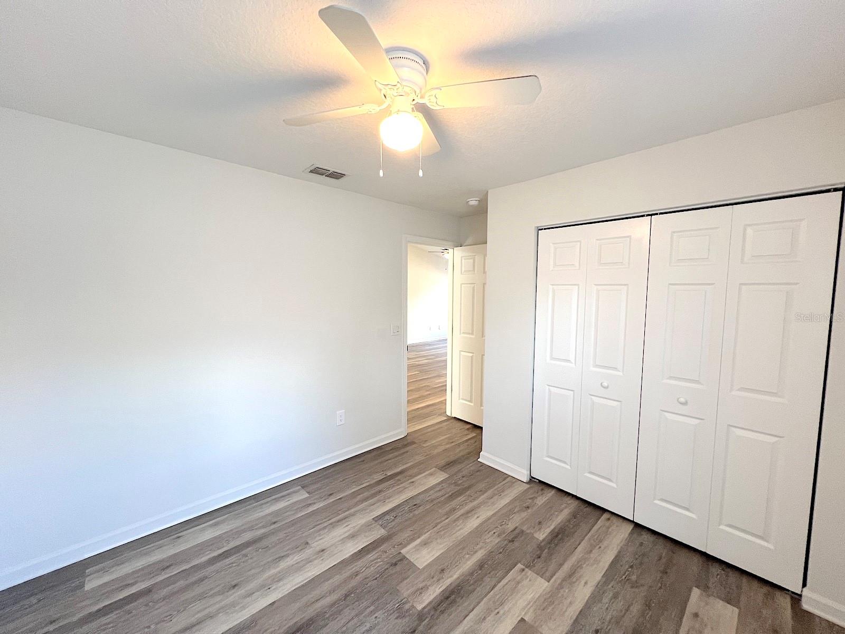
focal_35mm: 13
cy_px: 317
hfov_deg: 106.2
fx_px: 317
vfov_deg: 89.9
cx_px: 422
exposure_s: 1/60
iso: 160
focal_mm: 1.57
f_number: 1.8
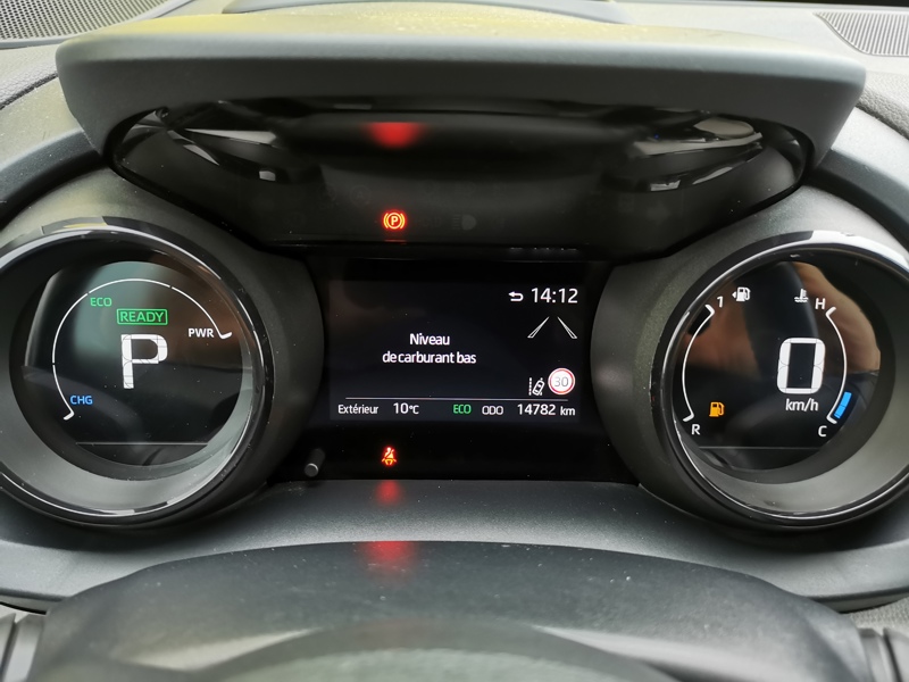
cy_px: 341
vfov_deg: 51.4
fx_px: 709
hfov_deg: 65.3
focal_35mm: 27
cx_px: 454
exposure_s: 1/100
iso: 320
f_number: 1.8
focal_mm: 5.58
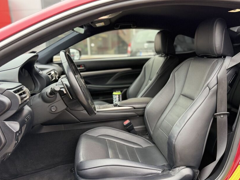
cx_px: 138
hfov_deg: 59.7
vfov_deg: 46.7
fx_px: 208
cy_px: 99
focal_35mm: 30
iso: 200
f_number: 1.78
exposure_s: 1/217
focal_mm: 6.76
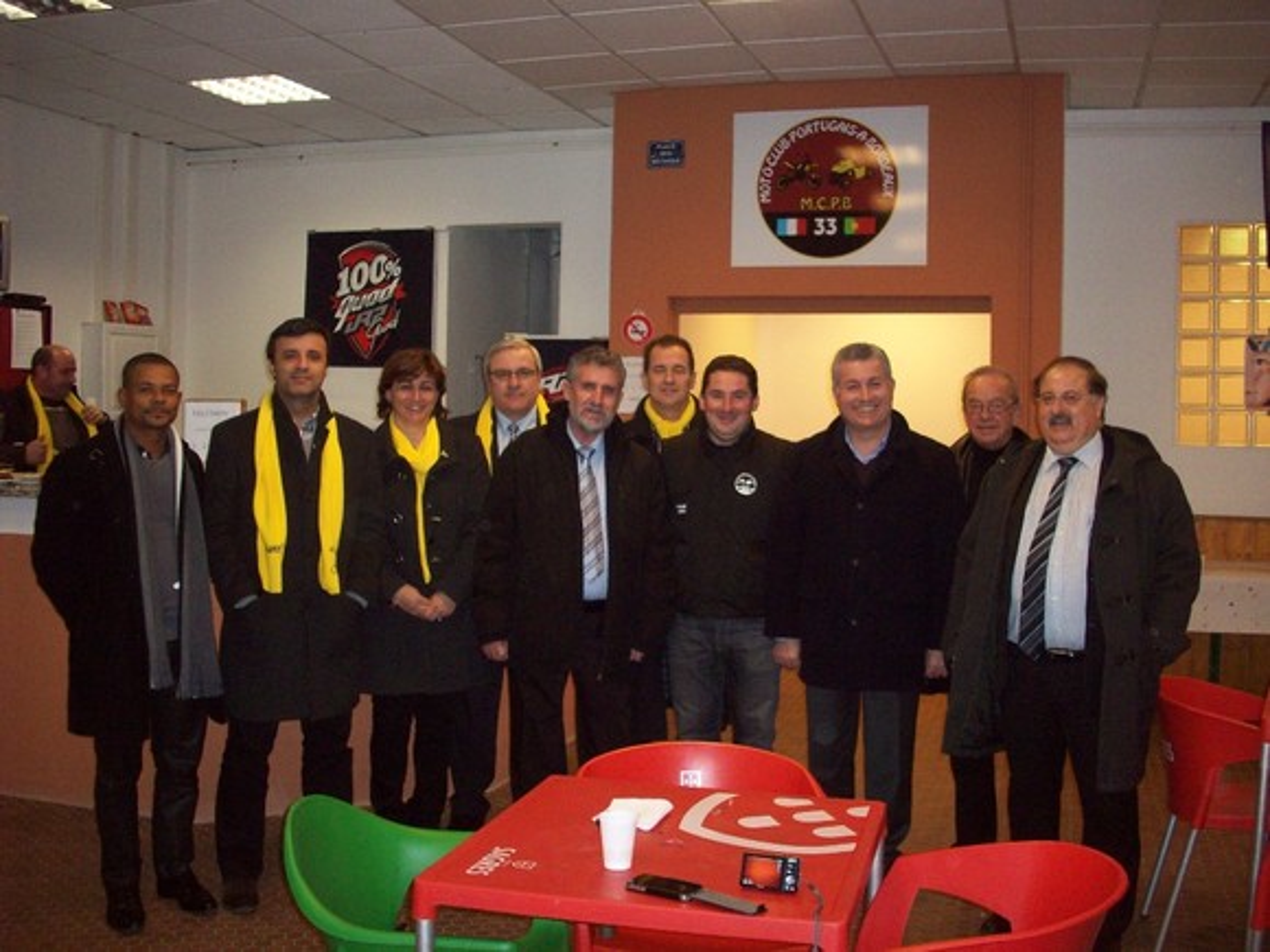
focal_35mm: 37
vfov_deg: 38.7
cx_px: 635
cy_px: 476
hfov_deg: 50.1
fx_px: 1357
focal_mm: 6.2
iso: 200
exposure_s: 1/64
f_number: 2.8
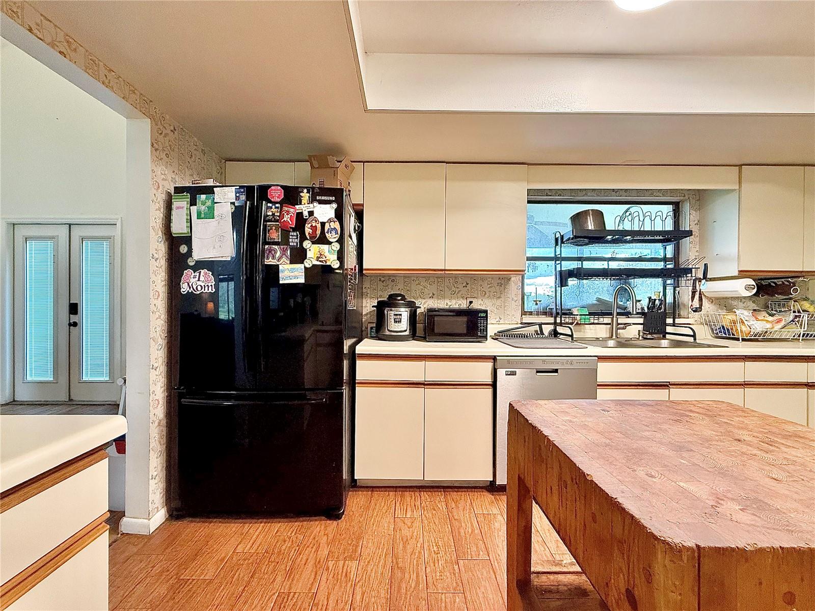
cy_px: 306
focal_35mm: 14
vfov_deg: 85.7
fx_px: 330
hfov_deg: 102.1
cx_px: 408
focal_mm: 2.22
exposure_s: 1/60
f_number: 2.2
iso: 320
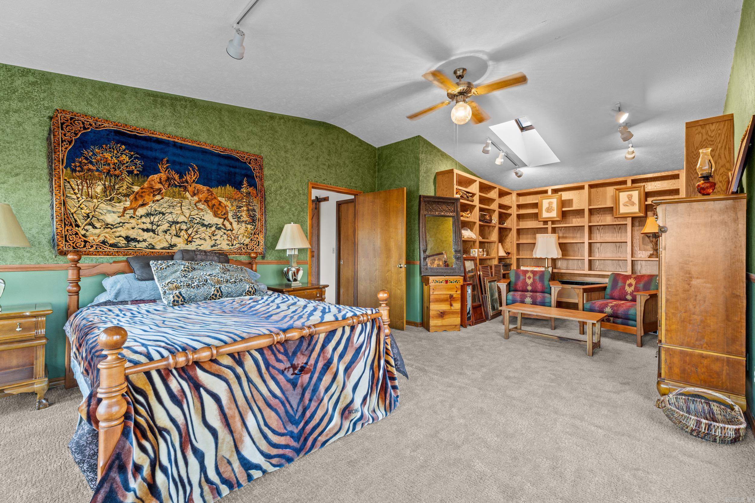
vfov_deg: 77.3
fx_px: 315
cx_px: 378
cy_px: 252
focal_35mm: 15
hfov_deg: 100.4
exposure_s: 1/1.67
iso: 400
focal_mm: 10
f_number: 7.1
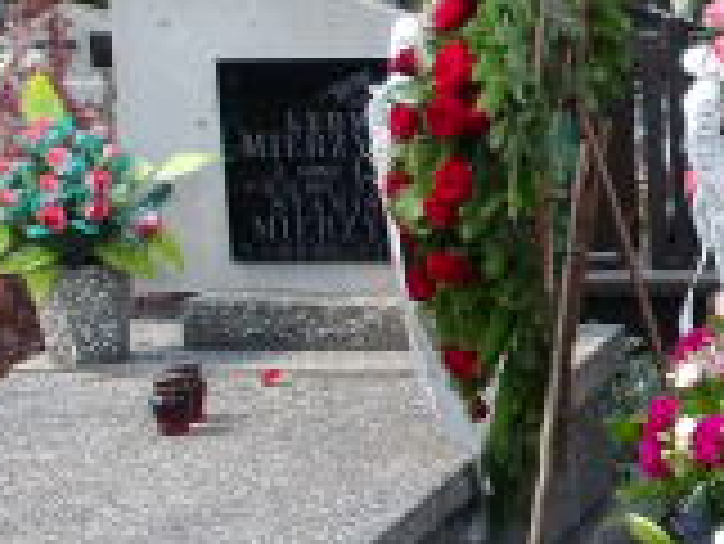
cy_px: 423
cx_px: 1084
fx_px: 2240
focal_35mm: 107
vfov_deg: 13.8
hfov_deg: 16.7
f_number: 3
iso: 100
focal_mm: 4.9
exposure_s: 1/229
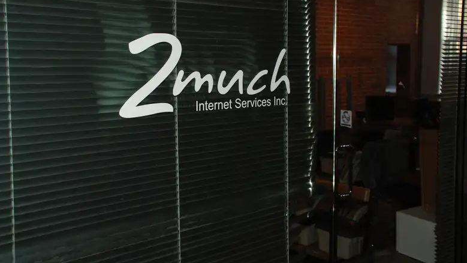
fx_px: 520
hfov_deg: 48.4
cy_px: 107
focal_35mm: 42
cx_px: 235
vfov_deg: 28.3
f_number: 4
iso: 200
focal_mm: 26
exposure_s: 1/60
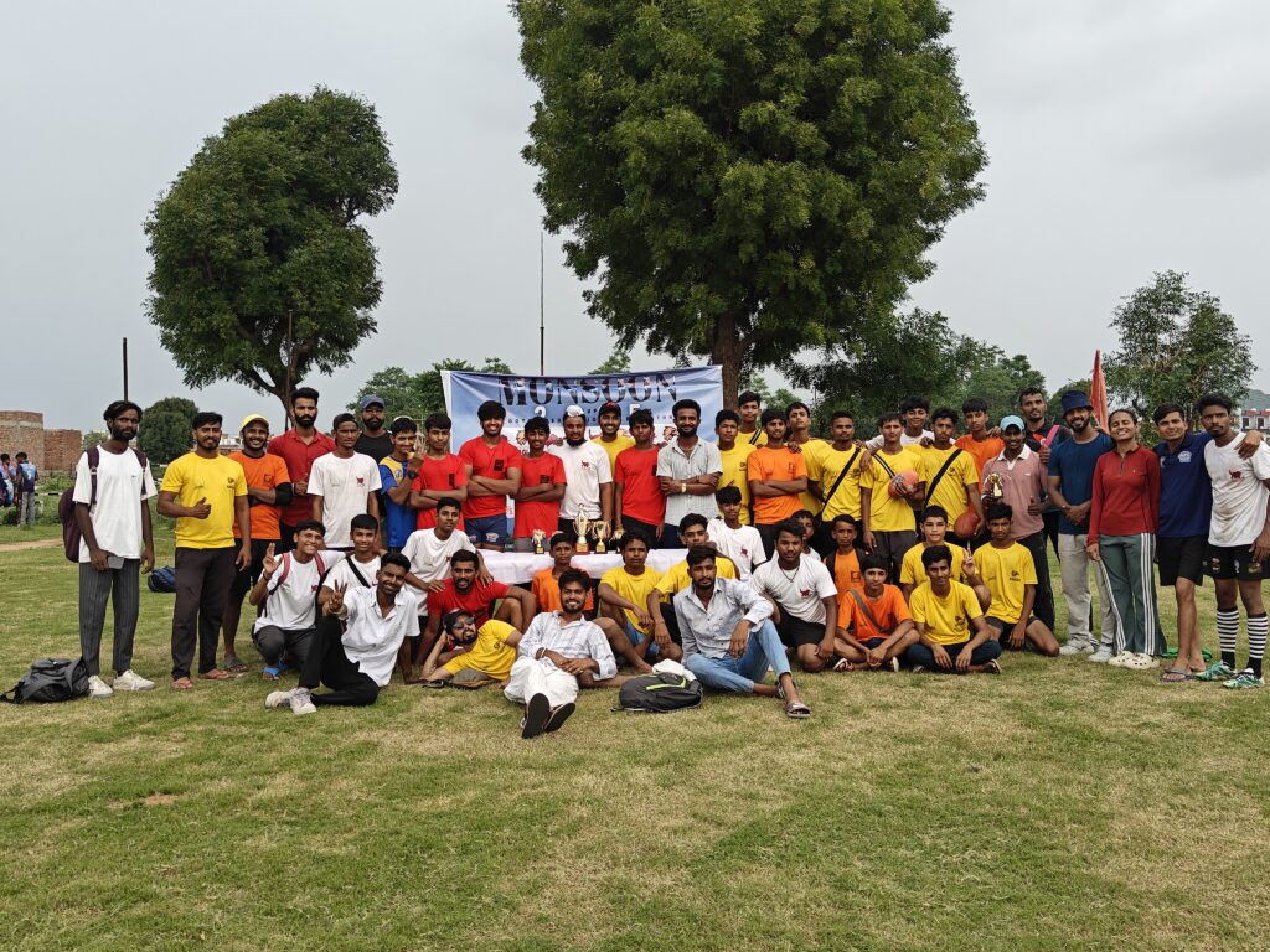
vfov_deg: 44.2
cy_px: 476
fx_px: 1174
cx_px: 635
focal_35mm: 32
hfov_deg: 56.8
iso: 50
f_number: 1.8
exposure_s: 1/794
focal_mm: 5.59
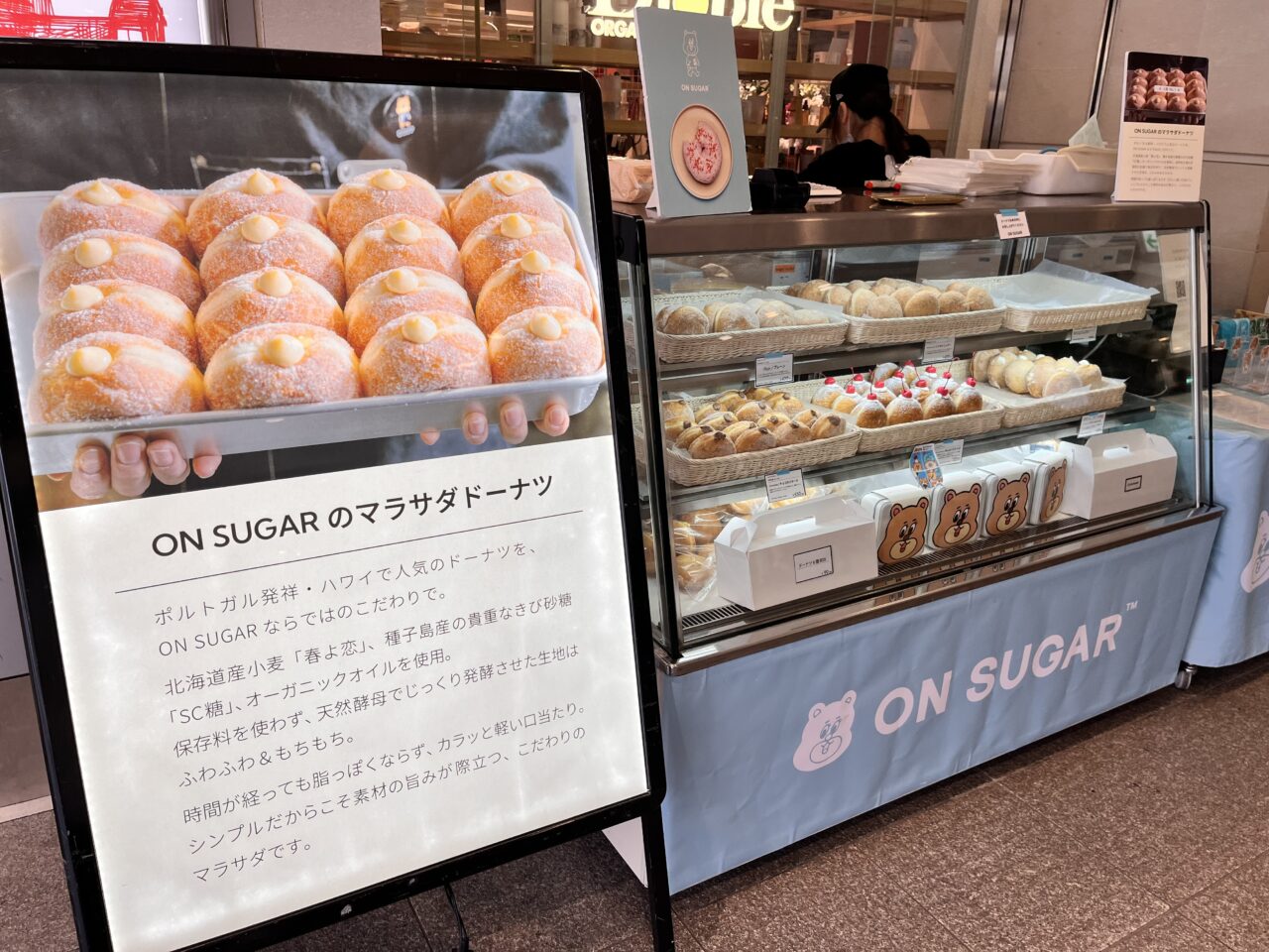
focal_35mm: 26
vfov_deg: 53.1
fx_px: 953
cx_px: 634
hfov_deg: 67.3
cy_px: 476
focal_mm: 5.1
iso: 50
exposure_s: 1/294
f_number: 1.6
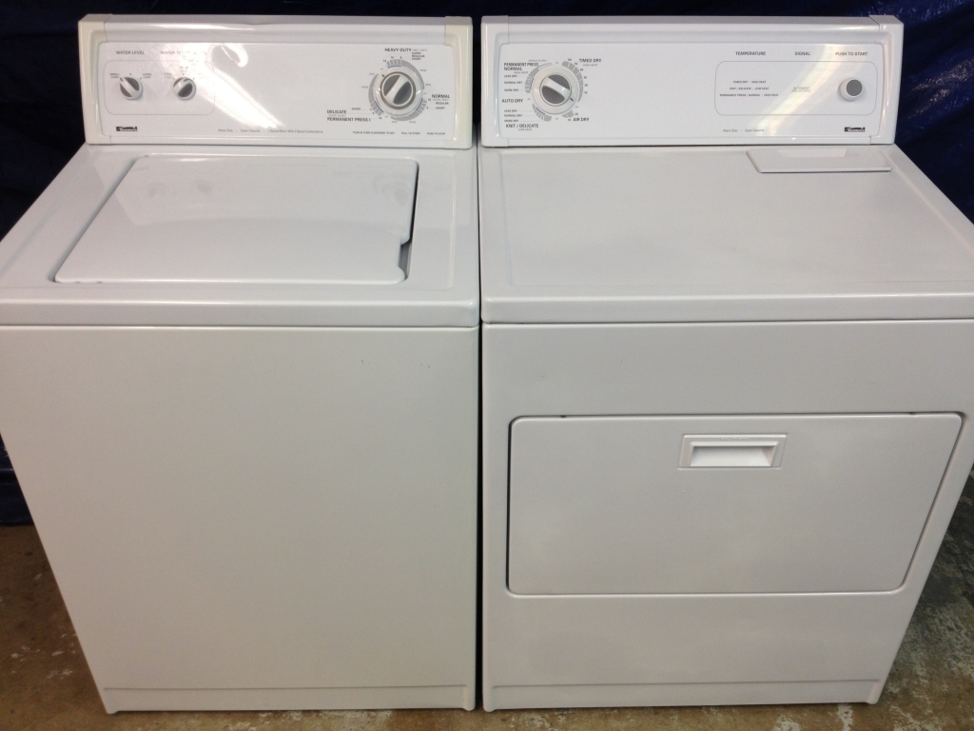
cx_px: 487
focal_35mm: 35
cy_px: 366
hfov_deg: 52.6
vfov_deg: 40.7
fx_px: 985
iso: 50
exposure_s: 1/24
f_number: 2.4
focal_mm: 4.28
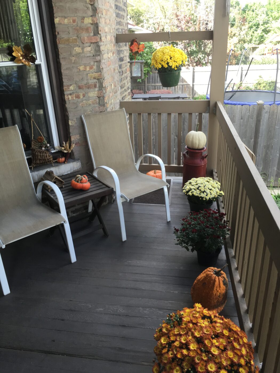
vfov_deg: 61.7
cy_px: 186
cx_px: 140
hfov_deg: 48.2
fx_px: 313
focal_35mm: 29
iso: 40
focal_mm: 4.15
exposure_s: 1/120
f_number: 2.2
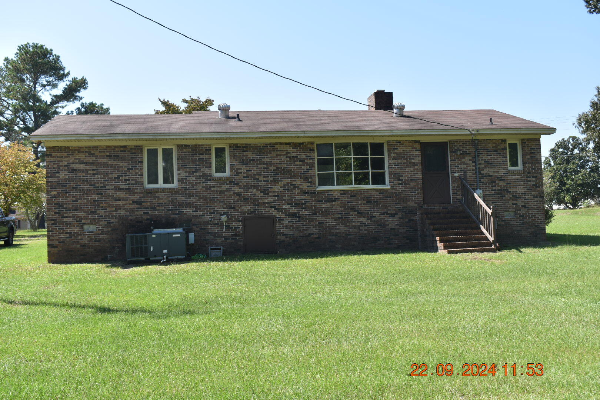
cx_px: 300
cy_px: 200
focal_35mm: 40
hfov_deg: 47.9
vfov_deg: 33.0
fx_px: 675
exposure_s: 1/200
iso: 100
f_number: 7.1
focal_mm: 27
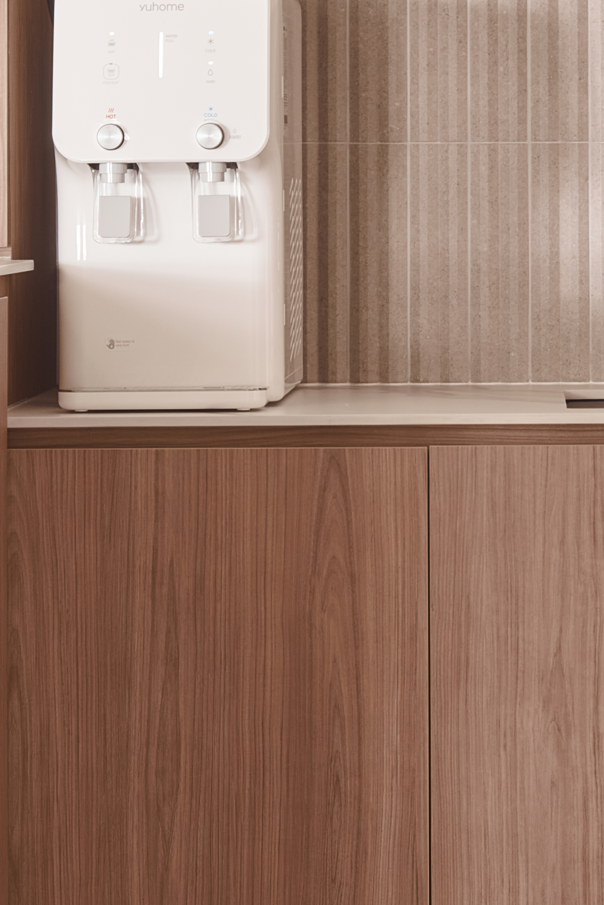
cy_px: 85
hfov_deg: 18.5
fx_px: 1836
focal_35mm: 73
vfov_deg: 26.7
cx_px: 508
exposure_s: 5
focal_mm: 24
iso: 100
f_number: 8
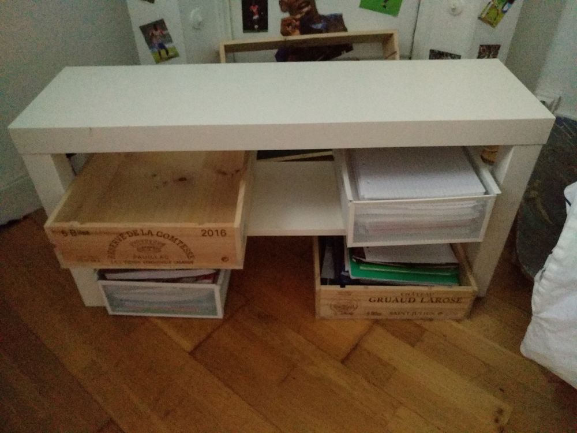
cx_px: 288
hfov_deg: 76.4
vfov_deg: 61.1
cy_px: 216
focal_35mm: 22
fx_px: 367
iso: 3842
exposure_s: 1/60
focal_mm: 3.81
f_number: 2.2
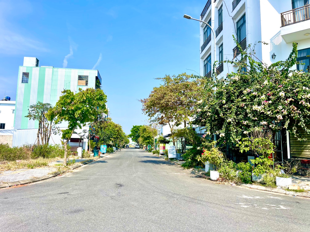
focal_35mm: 25
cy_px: 116
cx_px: 155
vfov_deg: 54.9
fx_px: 224
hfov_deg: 69.4
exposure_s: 1/2660
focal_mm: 5.1
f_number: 1.6
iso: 32
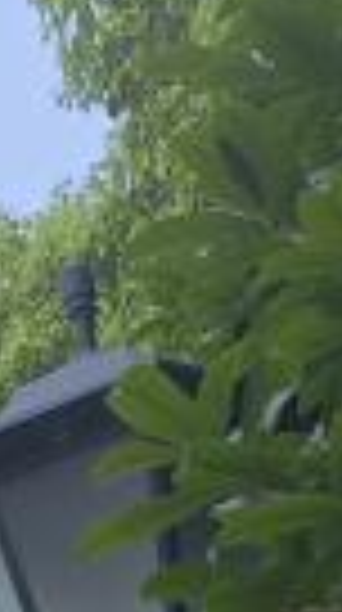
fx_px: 3192
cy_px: 1541
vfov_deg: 9.5
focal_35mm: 197
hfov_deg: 5.7
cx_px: -657
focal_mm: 8.72
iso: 50
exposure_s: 1/720
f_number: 2
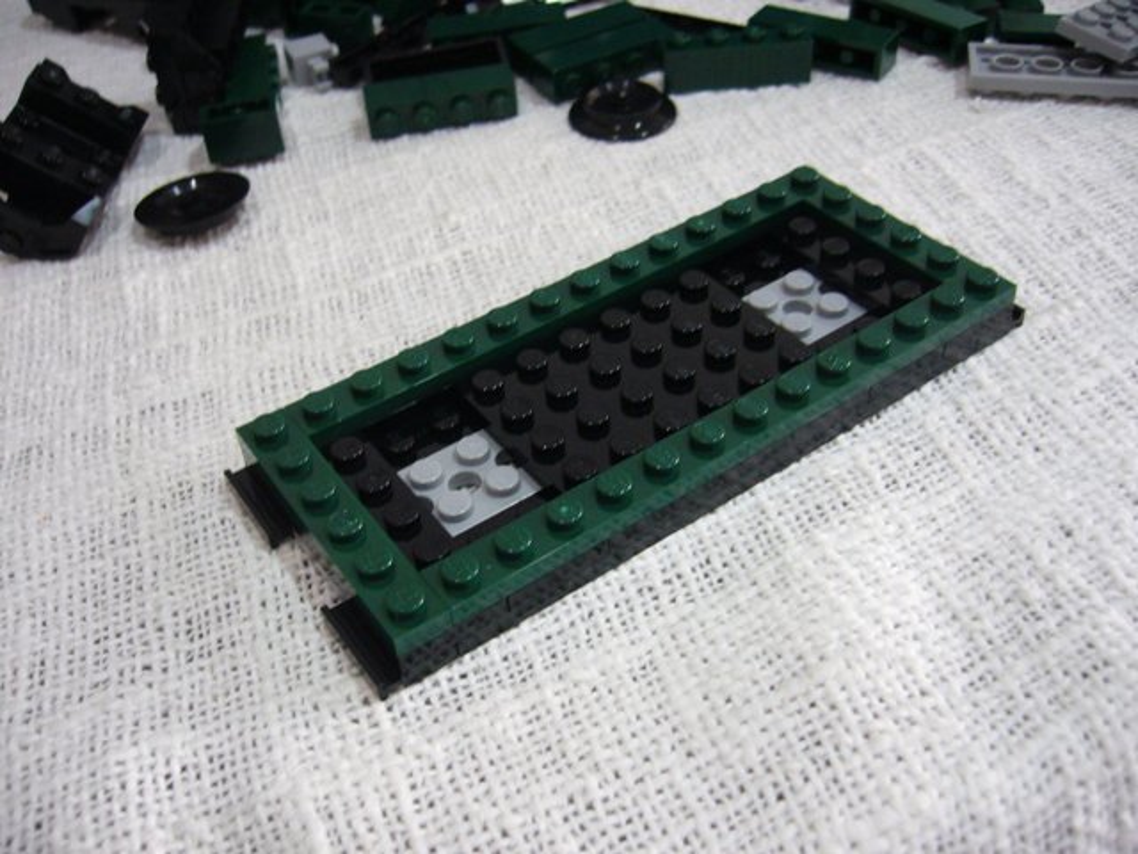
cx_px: 569
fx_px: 1151
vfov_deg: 40.7
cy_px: 427
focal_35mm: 35
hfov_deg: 52.6
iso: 200
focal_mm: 5.8
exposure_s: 1/10
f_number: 2.8
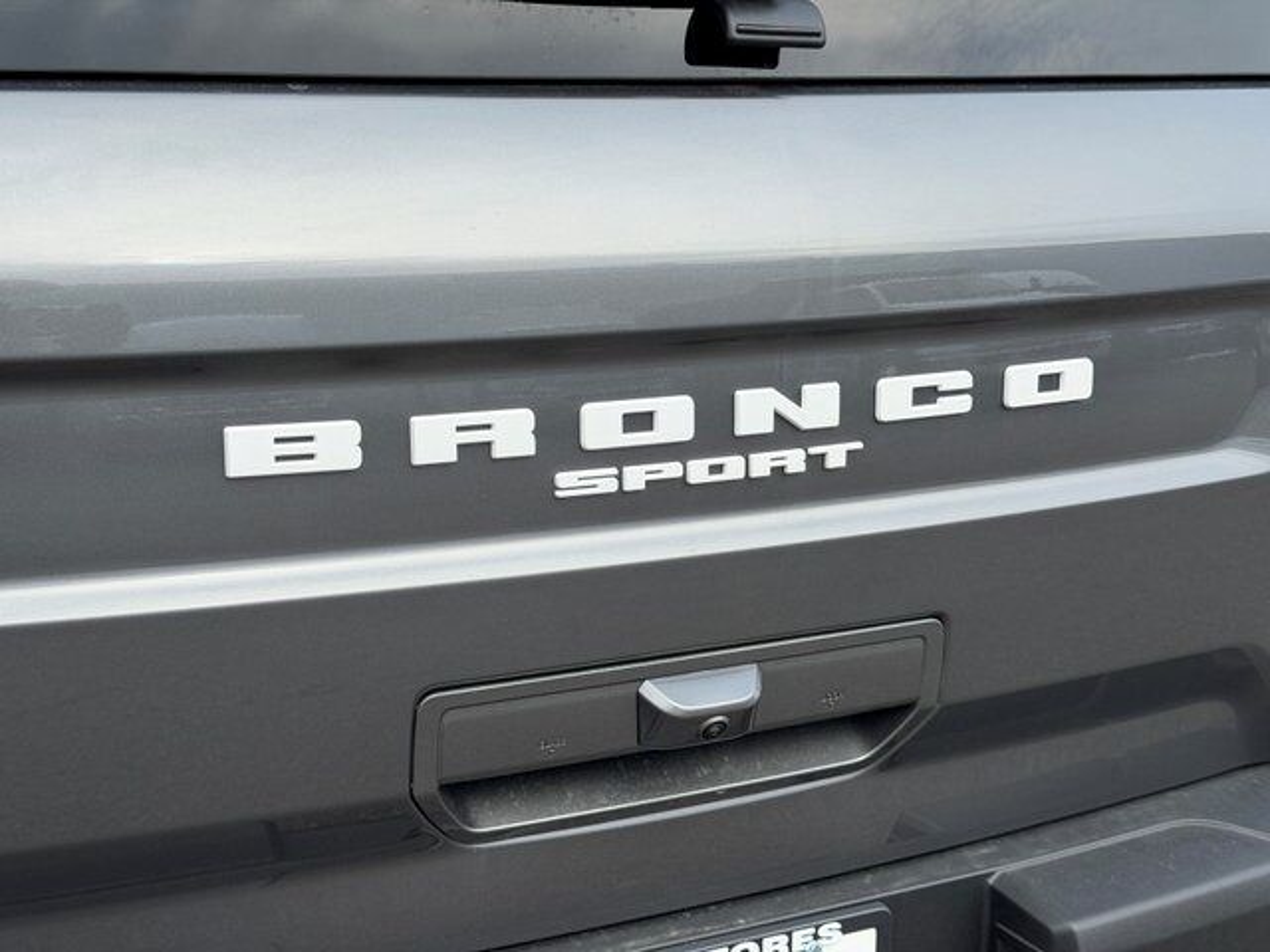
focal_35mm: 48
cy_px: 476
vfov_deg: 30.3
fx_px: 1761
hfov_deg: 39.7
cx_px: 635
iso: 64
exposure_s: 1/1931
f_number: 1.78
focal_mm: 6.76
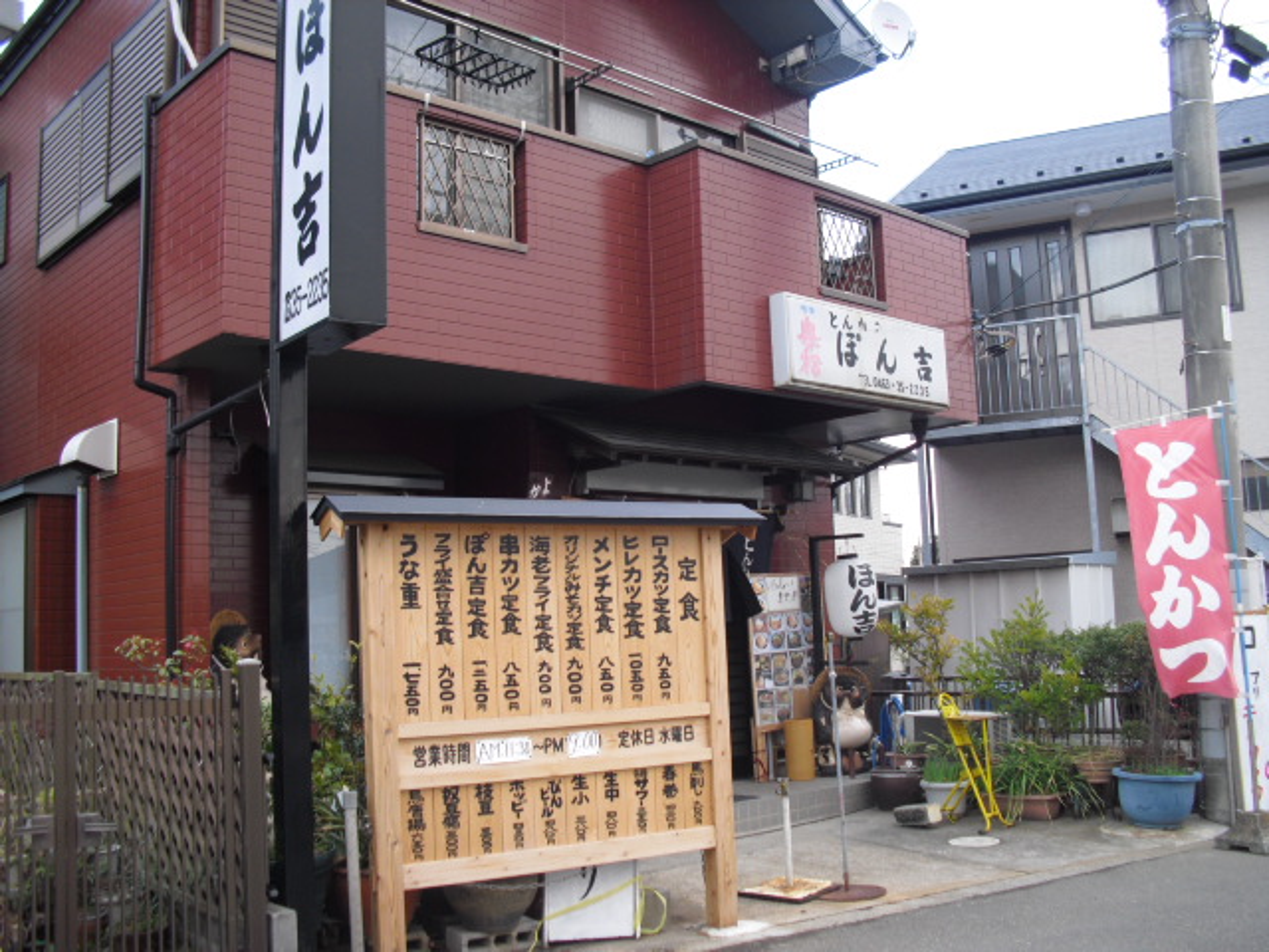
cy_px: 476
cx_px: 634
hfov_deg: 51.4
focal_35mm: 36
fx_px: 1320
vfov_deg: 39.7
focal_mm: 6.3
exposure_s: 1/100
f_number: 3.1
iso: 100
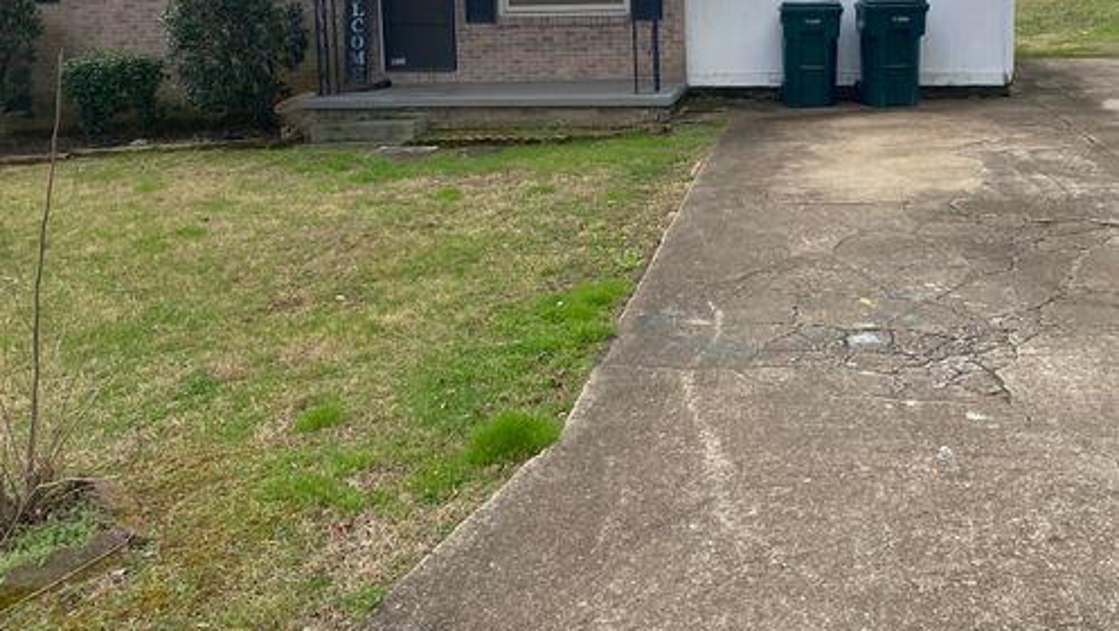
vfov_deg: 30.4
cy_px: 114
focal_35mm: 38
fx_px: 1128
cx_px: 558
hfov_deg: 52.8
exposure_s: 1/1377
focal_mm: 4.25
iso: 32
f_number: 1.8
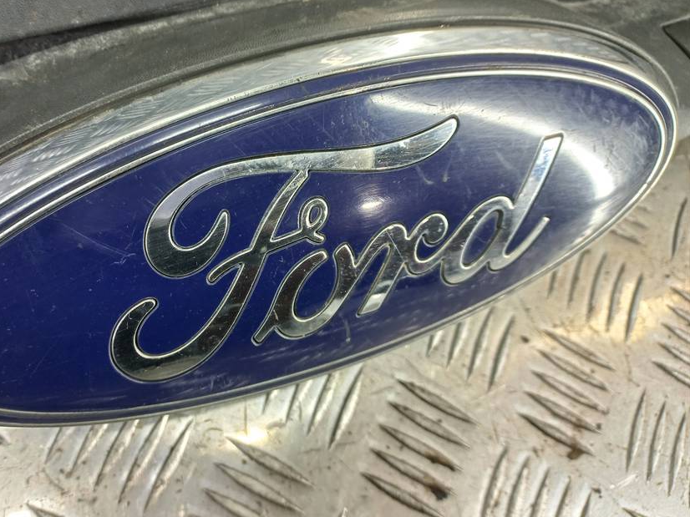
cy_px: 236
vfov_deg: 45.4
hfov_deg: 57.7
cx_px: 264
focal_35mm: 31
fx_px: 618
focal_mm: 4.6
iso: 200
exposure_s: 1/60
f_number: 1.8
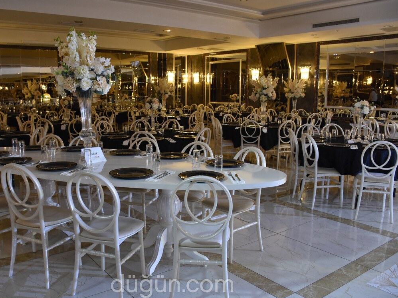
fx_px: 345
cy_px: 151
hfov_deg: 59.7
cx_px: 172
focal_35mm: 30
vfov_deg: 46.8
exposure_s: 1/50
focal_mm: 18
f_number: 4.5
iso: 1250
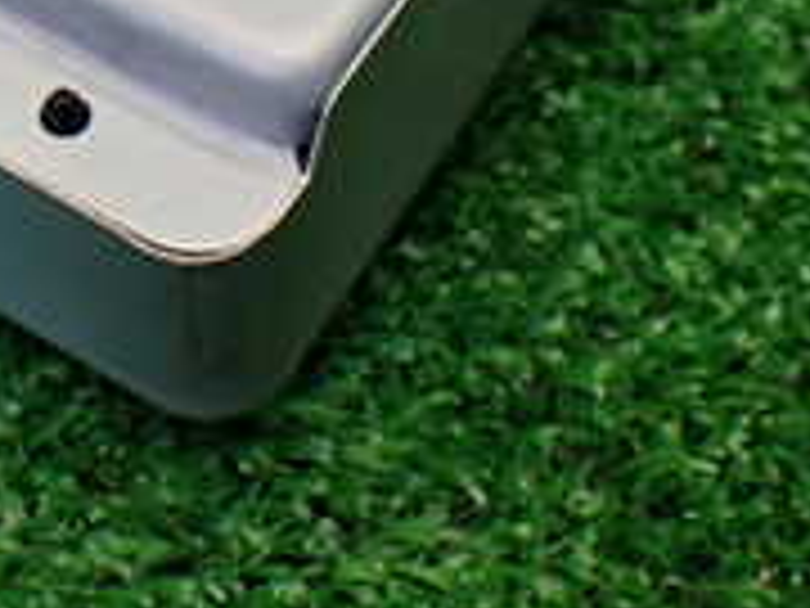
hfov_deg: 18.7
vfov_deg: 14.2
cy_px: -198
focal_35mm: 100
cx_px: -140
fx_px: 2340
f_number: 2.3
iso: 250
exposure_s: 1/125
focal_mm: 5.4
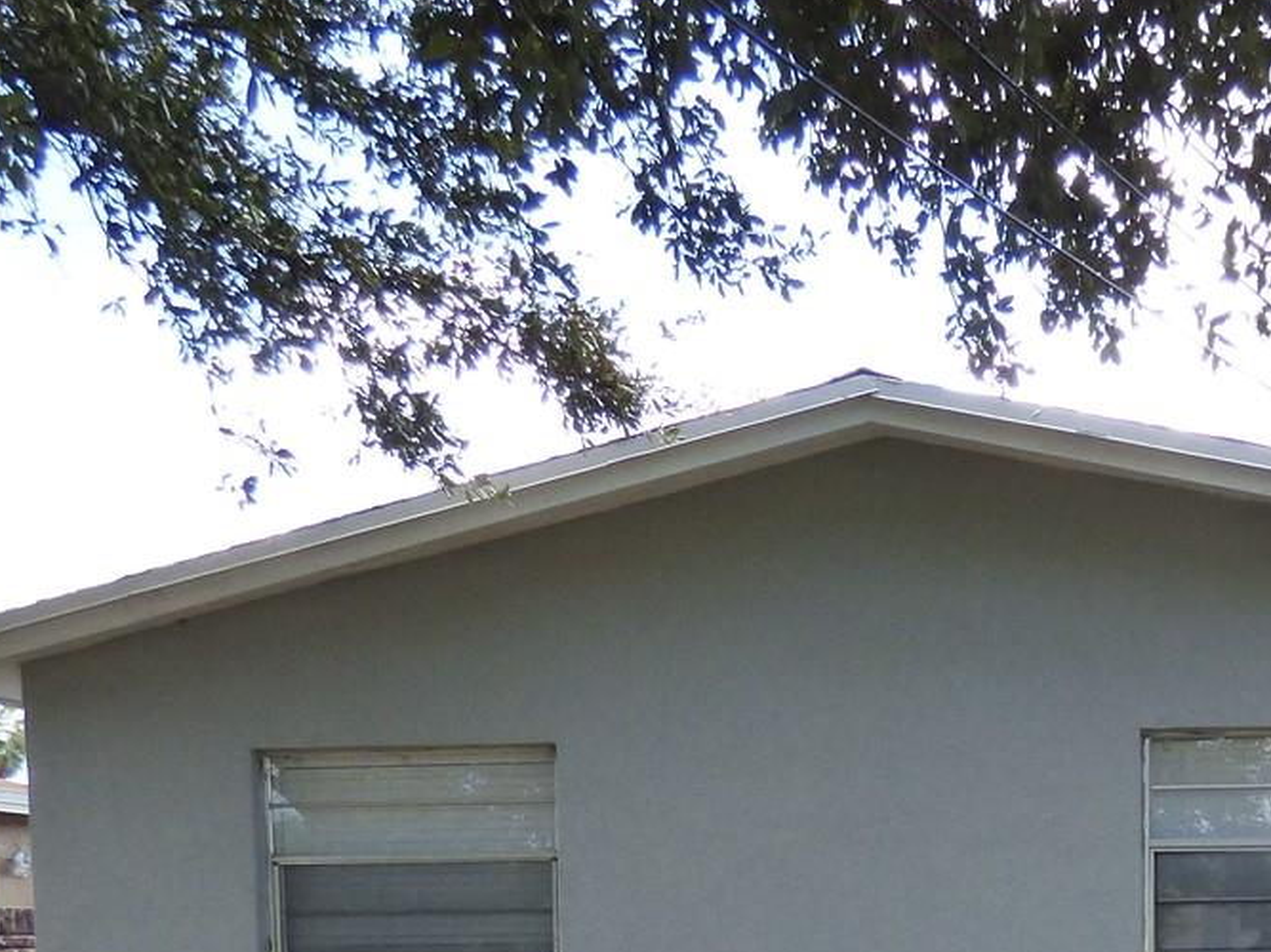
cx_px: 1073
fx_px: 1762
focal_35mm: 48
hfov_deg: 37.8
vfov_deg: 27.3
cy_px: 1087
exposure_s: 1/500
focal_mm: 3.58
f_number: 2.8
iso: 200
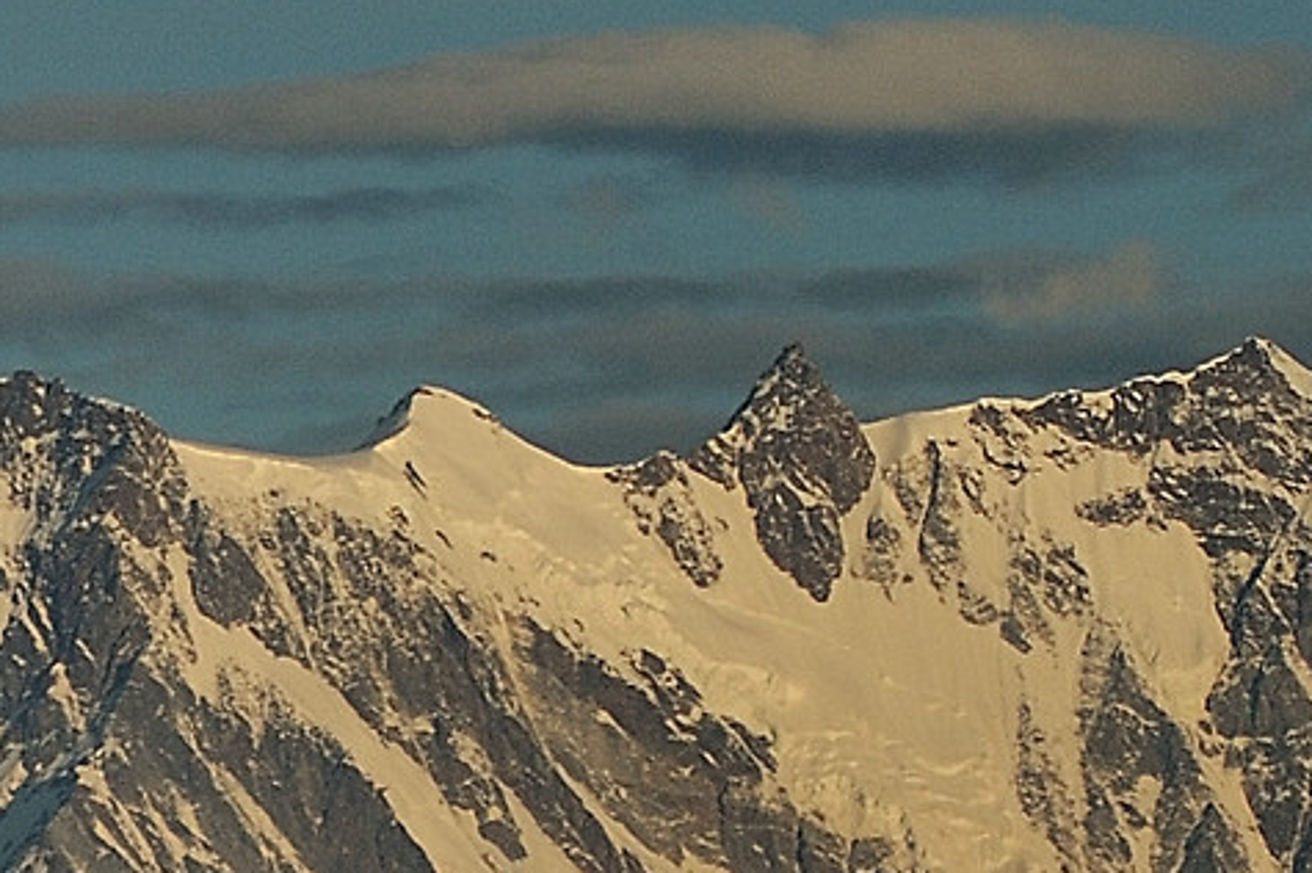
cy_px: 1439
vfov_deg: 1.4
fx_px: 34961
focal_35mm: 960
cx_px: 6
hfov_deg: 2.1
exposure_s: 1/2500
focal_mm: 190
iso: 200
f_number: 5.6
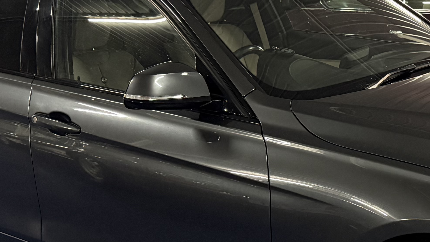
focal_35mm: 76
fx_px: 866
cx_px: 309
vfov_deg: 15.9
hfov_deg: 27.6
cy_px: 160
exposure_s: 1/50
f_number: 1.78
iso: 640
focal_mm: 6.76
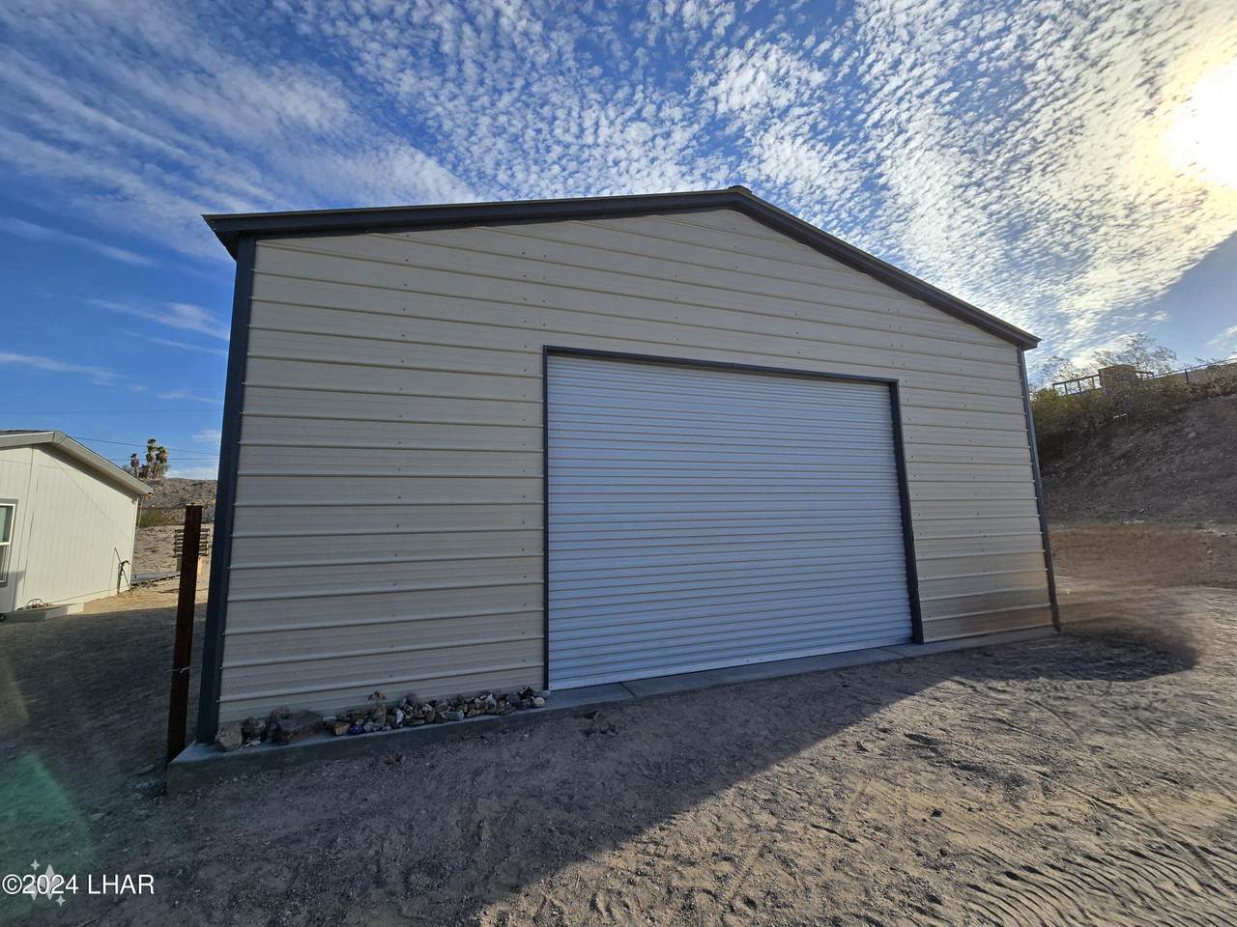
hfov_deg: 106.2
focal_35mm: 13
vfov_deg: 89.9
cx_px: 618
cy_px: 464
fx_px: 465
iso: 50
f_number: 2.2
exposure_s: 1/5000
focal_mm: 2.2
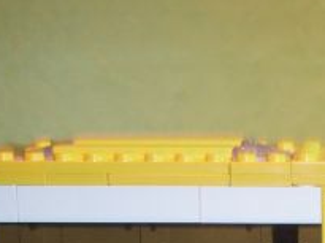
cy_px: 340
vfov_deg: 11.7
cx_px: 461
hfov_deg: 15.2
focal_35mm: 122
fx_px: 1143
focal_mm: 6.6
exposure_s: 1/45
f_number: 3.5
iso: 100
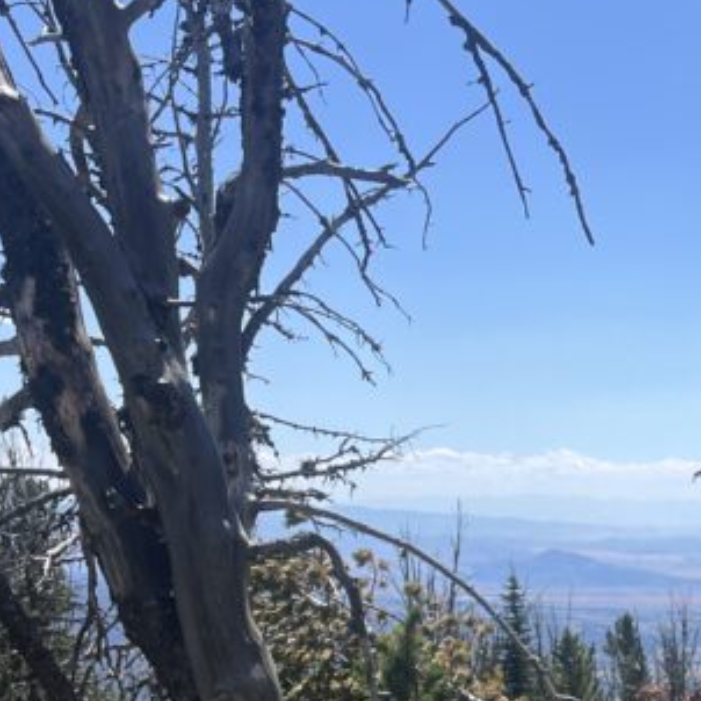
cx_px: 868
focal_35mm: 78
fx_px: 1787
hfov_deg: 20.6
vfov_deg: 20.8
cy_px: 826
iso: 50
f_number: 1.6
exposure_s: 1/3311
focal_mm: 5.1
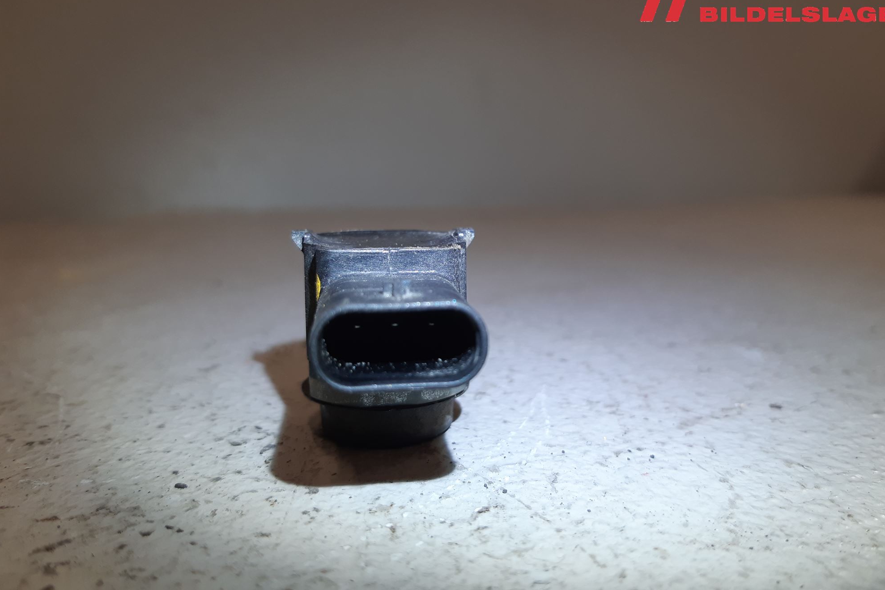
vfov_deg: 46.4
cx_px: 456
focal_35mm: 28
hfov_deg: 65.5
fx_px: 688
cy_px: 289
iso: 64
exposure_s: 1/100
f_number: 1.7
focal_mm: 3.93
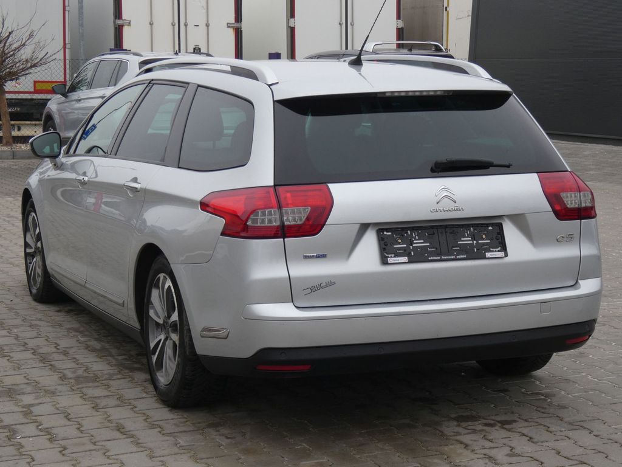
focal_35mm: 74
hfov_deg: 26.3
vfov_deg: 19.9
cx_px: 311
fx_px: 1330
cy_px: 234
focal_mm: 13.3
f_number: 5
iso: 125
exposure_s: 1/80
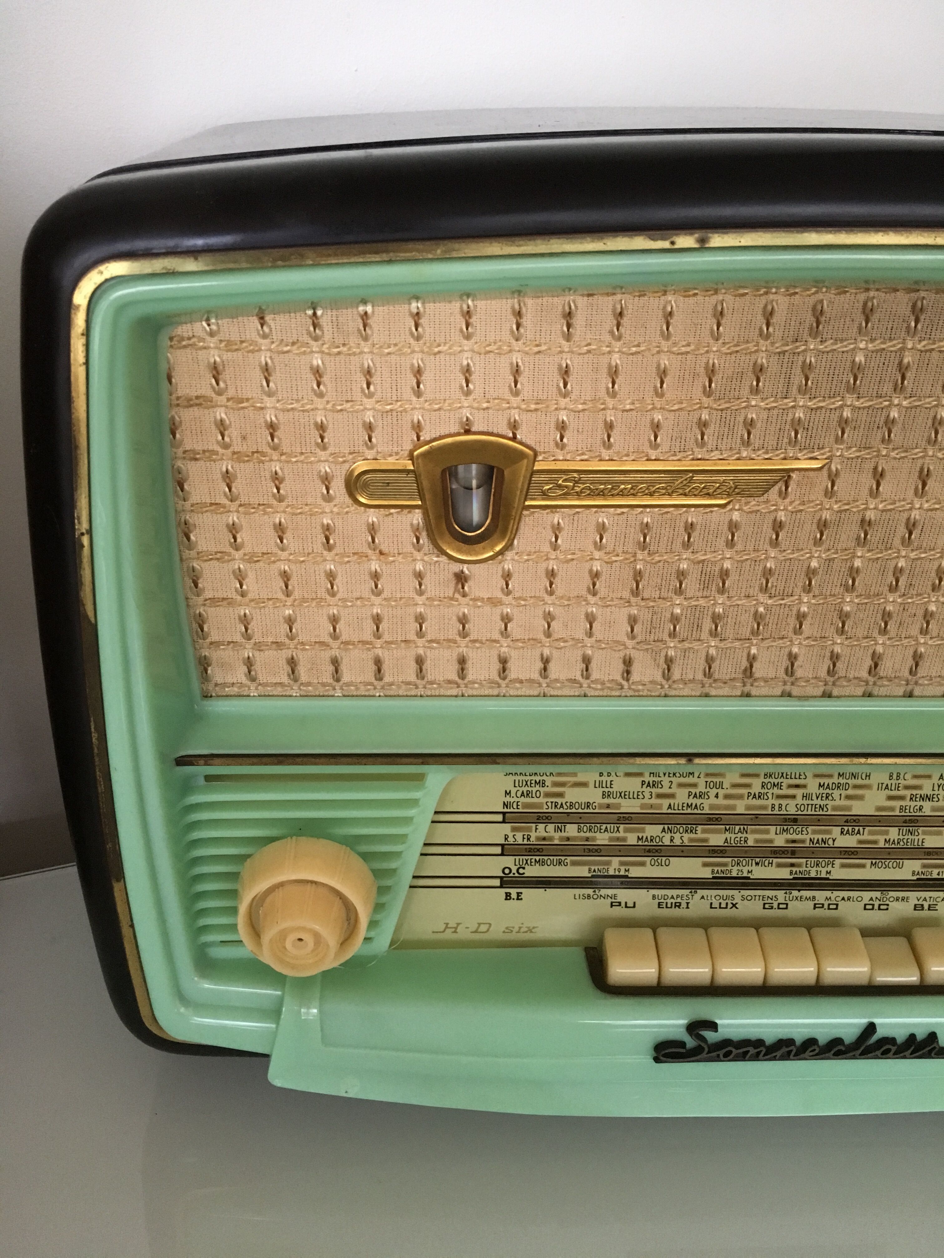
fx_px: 1054
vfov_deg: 61.7
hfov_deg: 48.2
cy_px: 629
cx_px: 472
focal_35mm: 29
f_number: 2.2
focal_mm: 4.15
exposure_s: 1/25
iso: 200
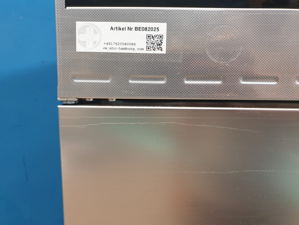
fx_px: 225
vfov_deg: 53.1
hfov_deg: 67.3
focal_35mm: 26
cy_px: 112
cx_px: 150
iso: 200
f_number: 1.5
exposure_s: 1/50
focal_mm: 4.3
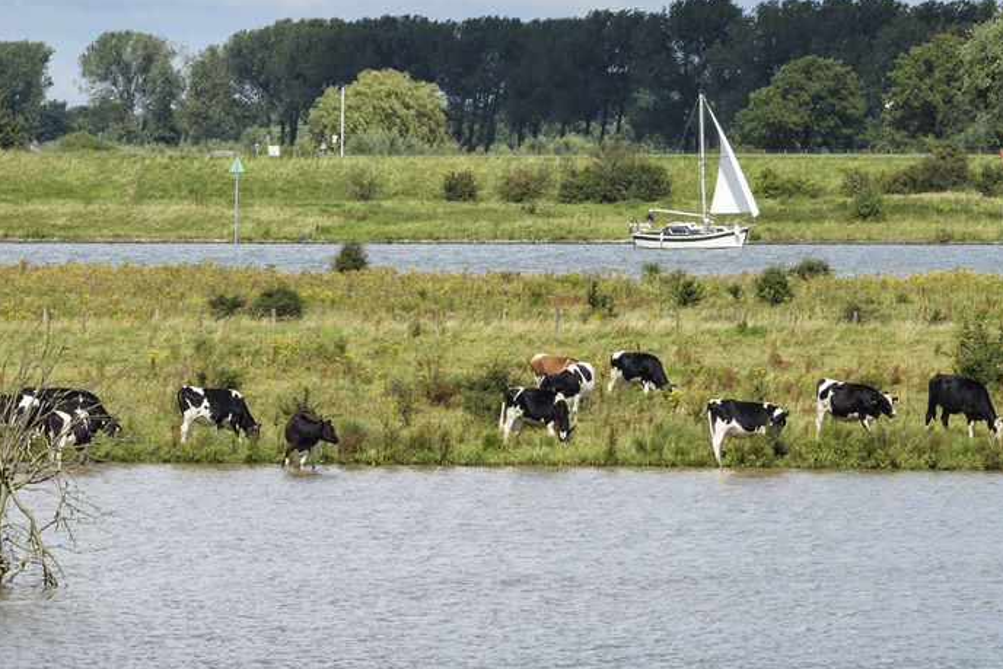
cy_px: 135
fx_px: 8164
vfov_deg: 4.7
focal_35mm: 293
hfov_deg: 7.0
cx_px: 649
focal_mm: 105
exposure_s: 1/250
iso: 100
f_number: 11
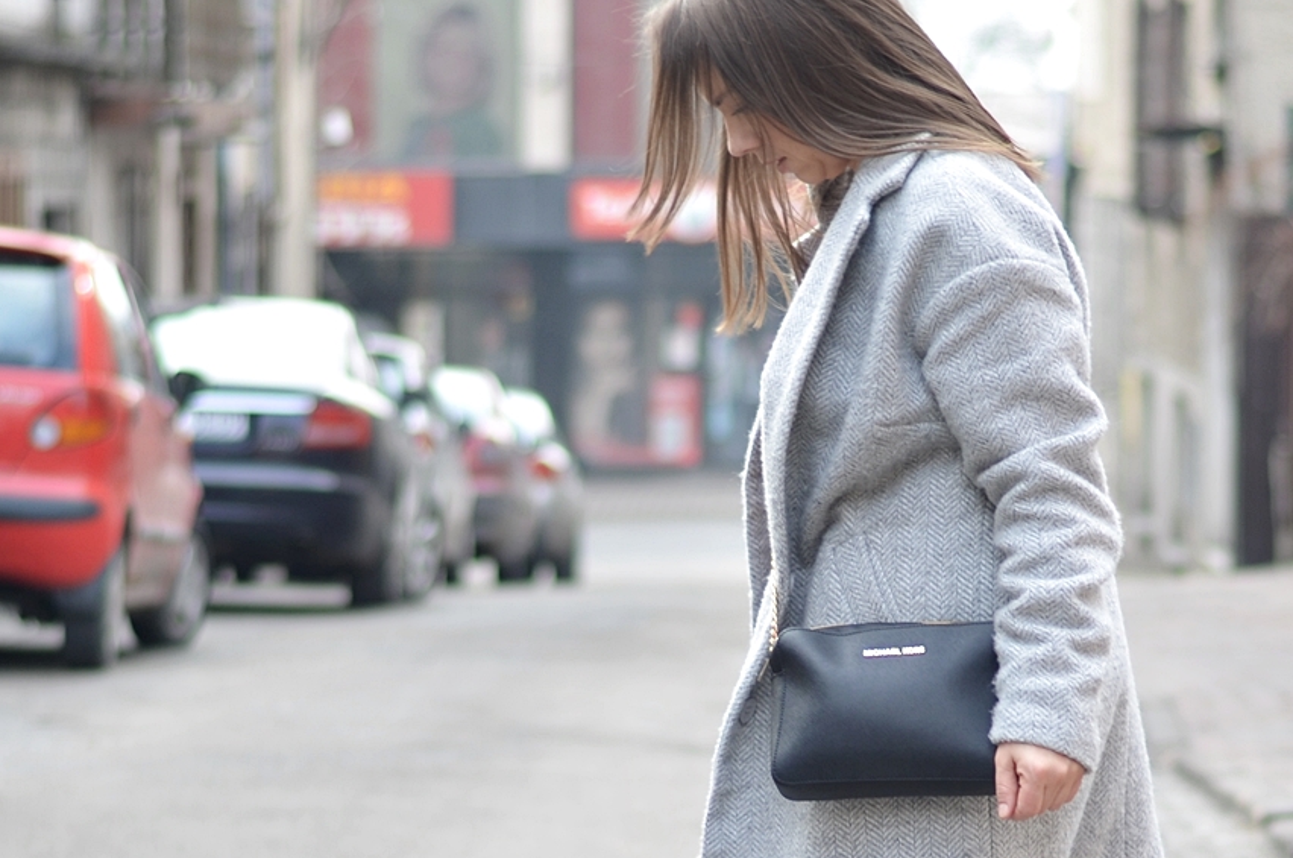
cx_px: 844
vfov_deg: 7.7
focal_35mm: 176
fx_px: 6311
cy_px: 787
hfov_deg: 11.7
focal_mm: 50
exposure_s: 1/400
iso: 100
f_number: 2
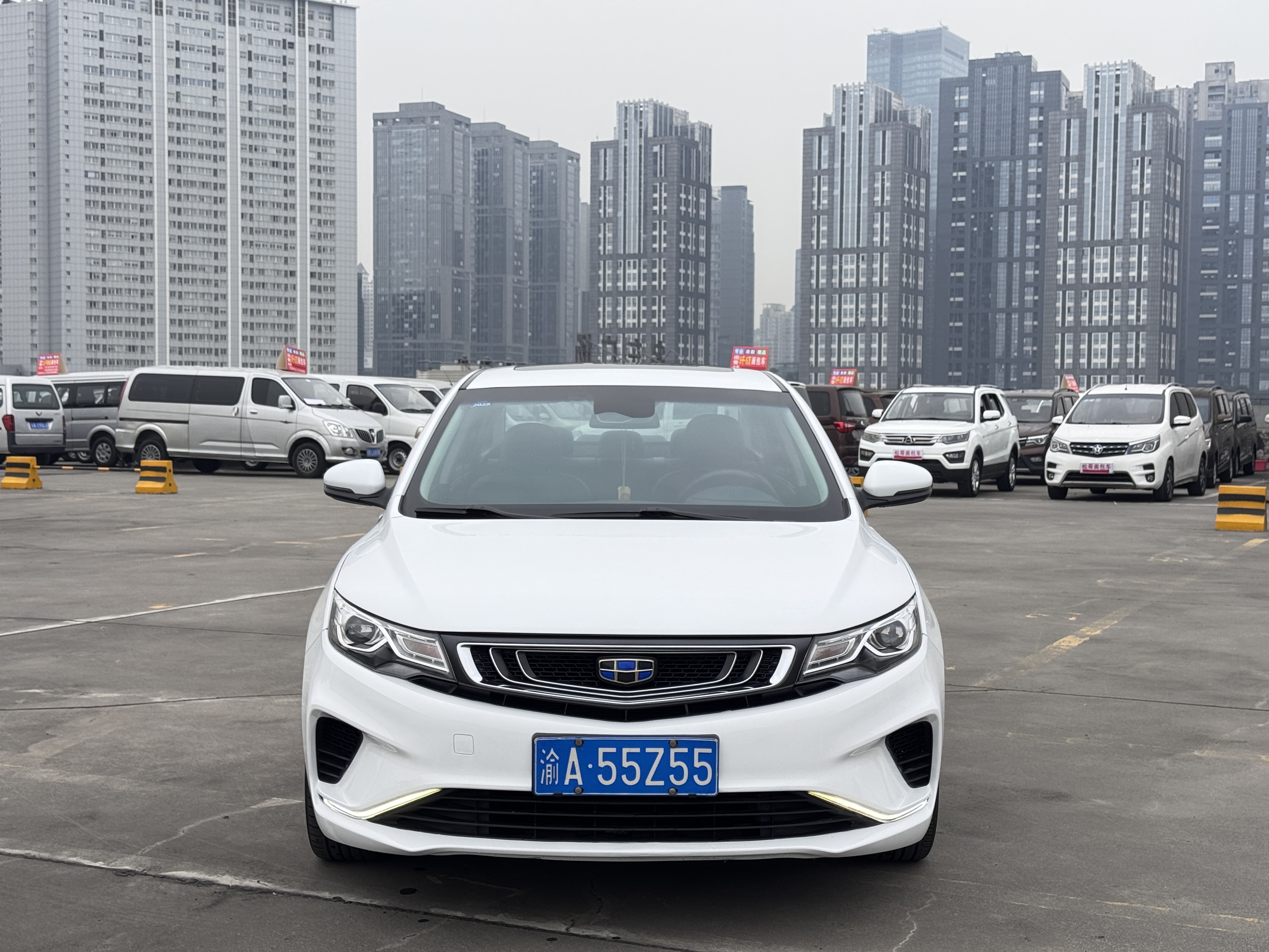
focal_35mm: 48
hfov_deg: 39.7
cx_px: 634
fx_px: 1760
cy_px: 476
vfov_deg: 30.3
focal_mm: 6.76
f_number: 1.78
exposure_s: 1/2331
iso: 64
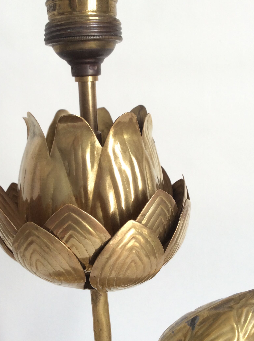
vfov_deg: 46.8
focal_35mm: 40
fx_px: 392
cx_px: 107
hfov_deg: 35.8
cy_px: 152
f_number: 2.4
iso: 40
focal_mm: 3.3
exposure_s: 1/33
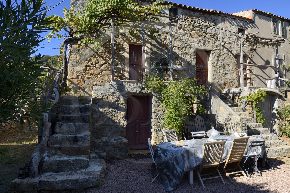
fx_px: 193
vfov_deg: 53.1
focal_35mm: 24
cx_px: 145
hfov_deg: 73.8
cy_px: 96
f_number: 13
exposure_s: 1/160
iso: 200
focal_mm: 24
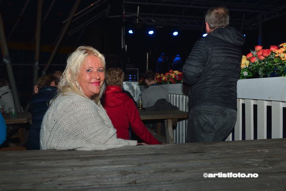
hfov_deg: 60.3
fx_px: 246
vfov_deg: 42.4
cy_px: 96
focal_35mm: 31
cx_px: 143
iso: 320
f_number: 5.6
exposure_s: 1/60
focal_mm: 31
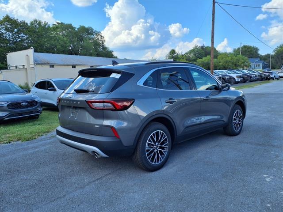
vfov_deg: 51.4
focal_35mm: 27
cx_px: 142
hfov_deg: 65.3
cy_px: 106
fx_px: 221
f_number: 1.9
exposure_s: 1/1111
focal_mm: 3.58
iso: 40
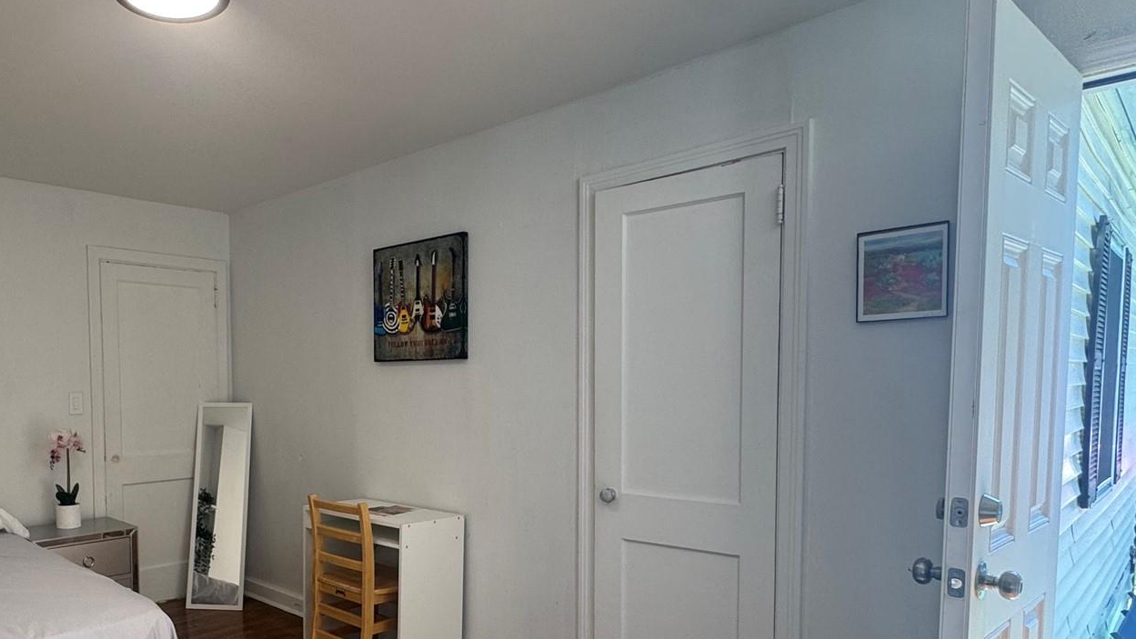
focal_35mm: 25
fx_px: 753
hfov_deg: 69.9
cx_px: 307
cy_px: 426
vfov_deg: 45.3
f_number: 2.2
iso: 100
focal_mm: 2.22
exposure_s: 1/100
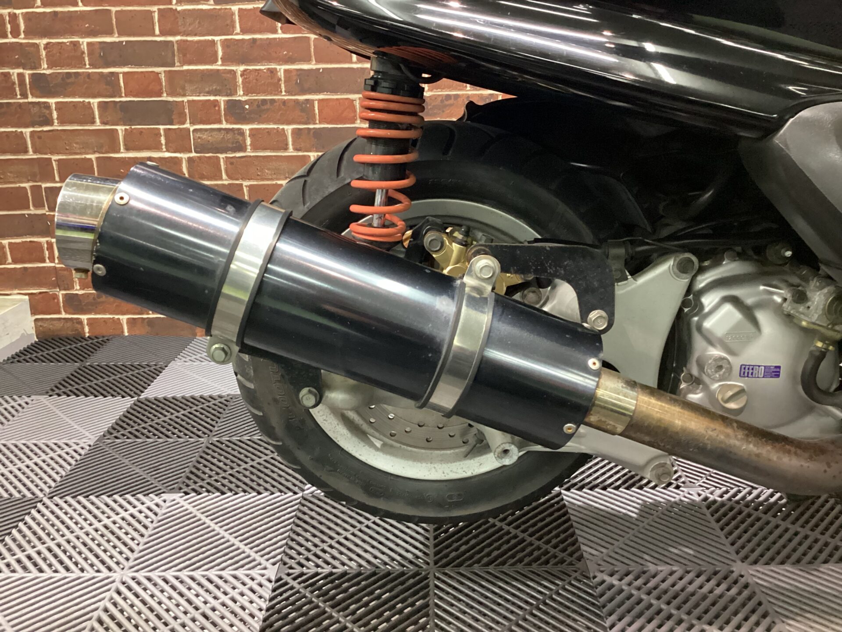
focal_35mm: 31
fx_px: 754
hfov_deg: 58.4
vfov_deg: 45.4
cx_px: 421
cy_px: 316
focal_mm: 3.3
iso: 640
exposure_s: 1/30
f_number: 2.4
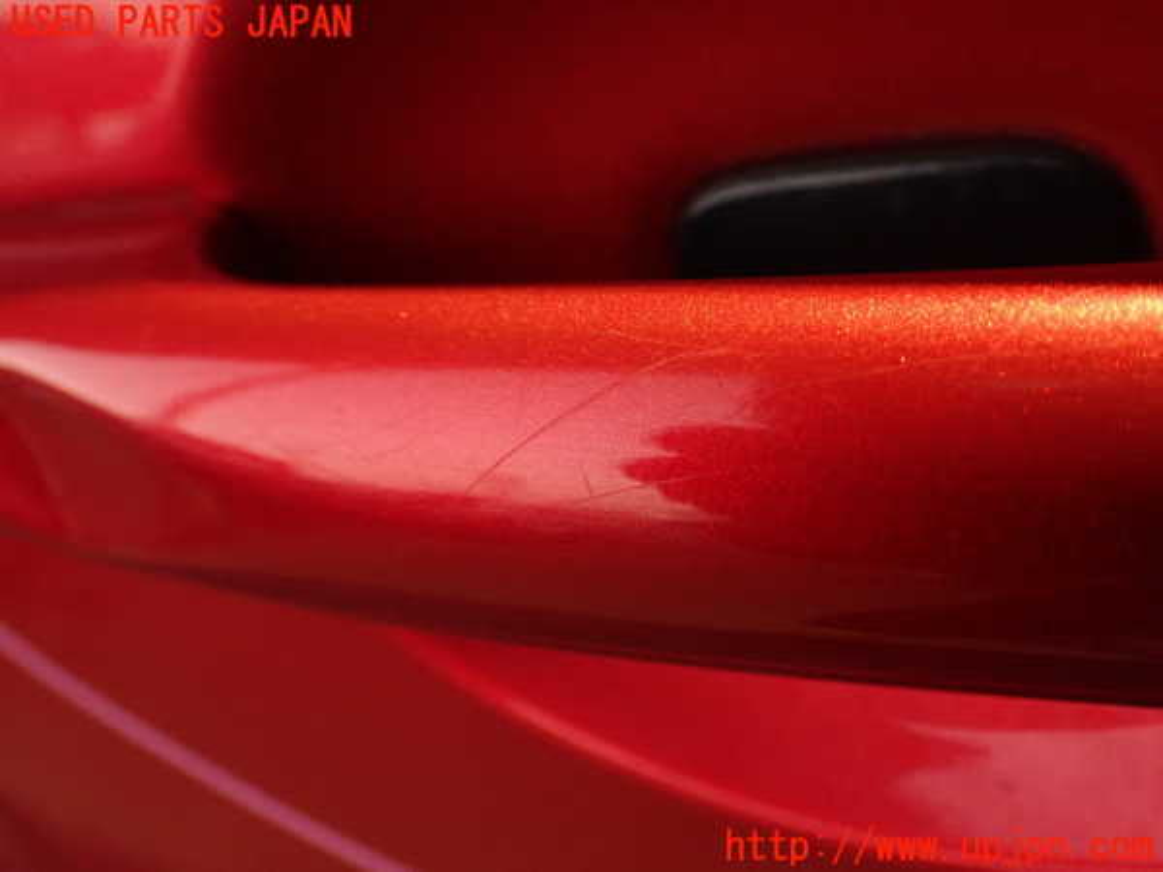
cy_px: 436
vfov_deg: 39.7
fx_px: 1209
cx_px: 582
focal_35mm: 36
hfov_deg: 51.4
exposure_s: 1/30
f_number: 2.5
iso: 800
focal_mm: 6.37
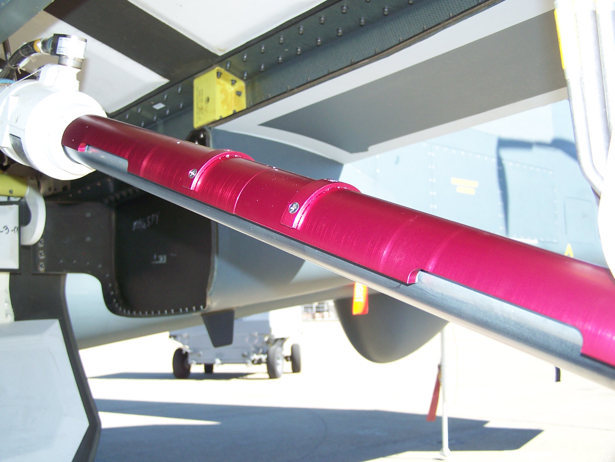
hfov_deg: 46.8
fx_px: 711
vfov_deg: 36.0
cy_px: 231
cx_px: 308
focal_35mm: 40
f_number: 2.8
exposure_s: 1/320
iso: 80
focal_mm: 6.7
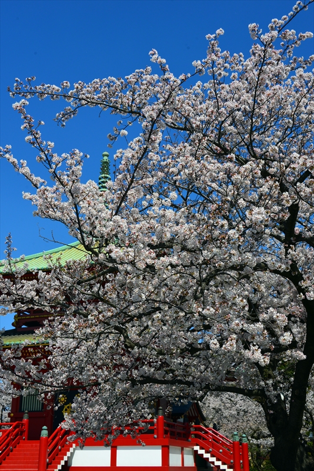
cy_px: 236
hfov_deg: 30.5
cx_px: 157
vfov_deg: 44.5
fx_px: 575
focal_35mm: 44
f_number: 11
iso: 400
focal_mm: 44
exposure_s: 1/800
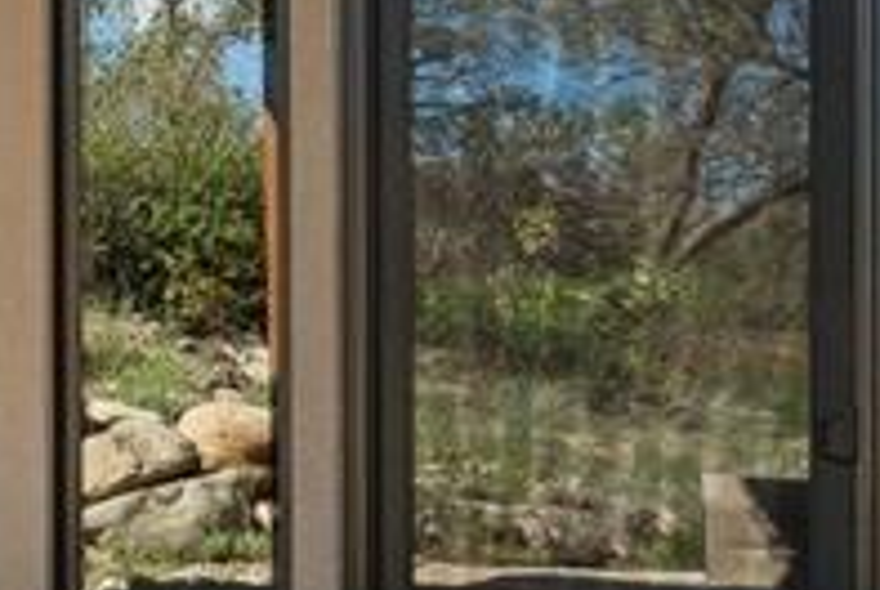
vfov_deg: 16.5
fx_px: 2032
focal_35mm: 83
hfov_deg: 19.2
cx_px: -657
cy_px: 393
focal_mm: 16
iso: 400
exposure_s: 1/60
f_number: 8
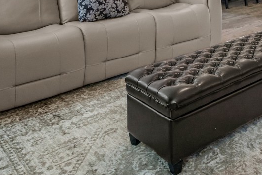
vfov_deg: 22.9
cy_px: -80
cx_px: 270
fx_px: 357
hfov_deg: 35.8
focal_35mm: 49
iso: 640
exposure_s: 1/15
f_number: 8
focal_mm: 16
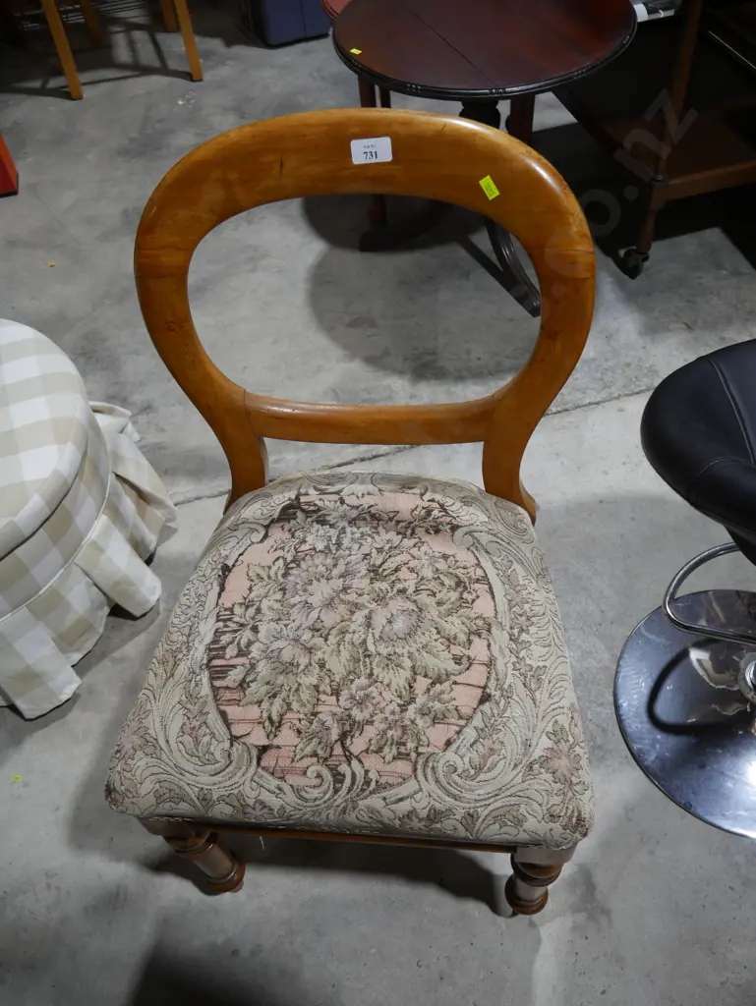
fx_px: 815
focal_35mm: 28
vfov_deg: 63.4
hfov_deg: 49.8
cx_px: 378
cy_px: 503
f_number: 3.5
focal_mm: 14
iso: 200
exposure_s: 1/80
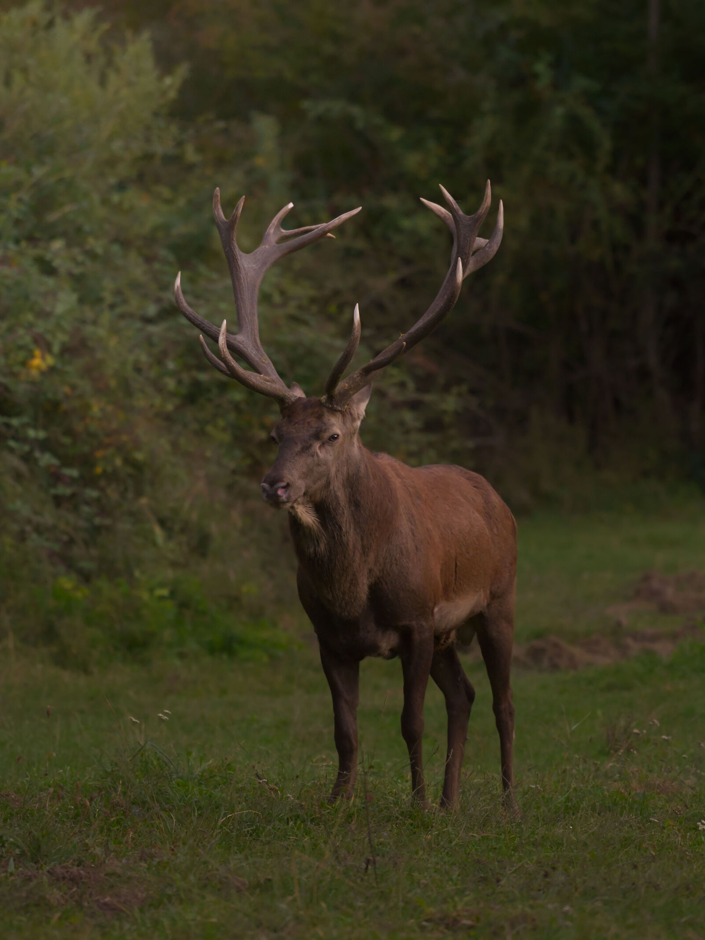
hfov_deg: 4.3
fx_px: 9423
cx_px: 352
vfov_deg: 5.7
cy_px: 431
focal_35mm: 347
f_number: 5.6
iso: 4000
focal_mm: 320
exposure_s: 1/400
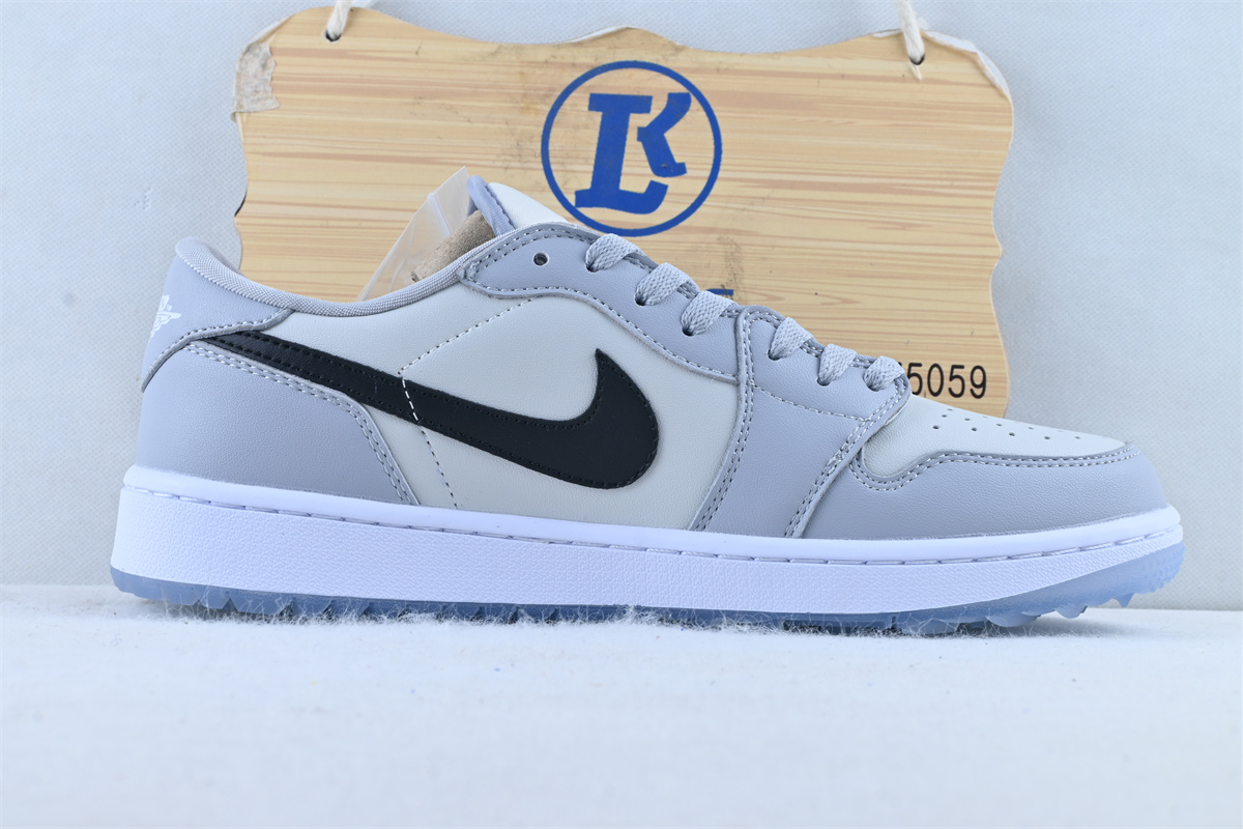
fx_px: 1631
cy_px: 414
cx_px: 622
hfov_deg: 41.7
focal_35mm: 47
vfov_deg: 28.5
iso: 100
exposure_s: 1/13
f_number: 10
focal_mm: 31.5
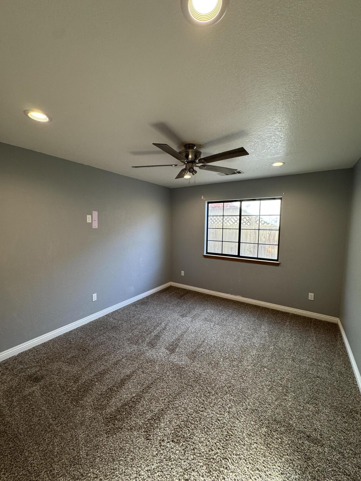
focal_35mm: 14
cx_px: 180
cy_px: 240
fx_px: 195
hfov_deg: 85.7
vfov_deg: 102.1
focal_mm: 2.22
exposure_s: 1/120
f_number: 2.2
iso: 200
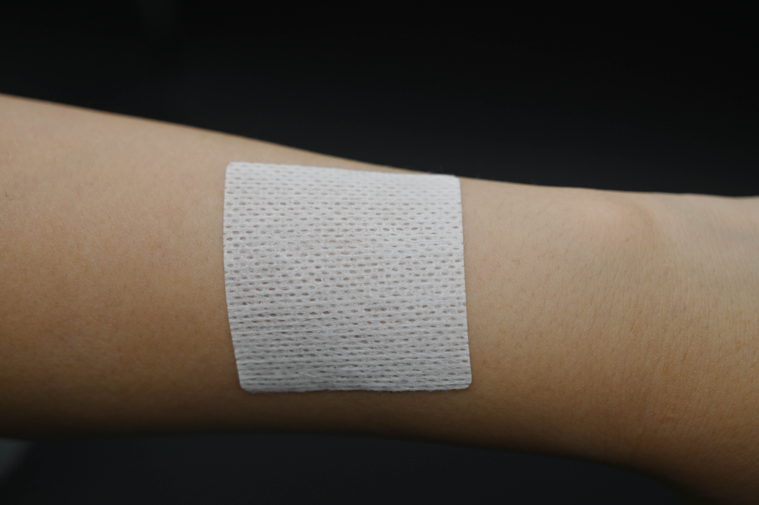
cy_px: 252
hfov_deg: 33.4
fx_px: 1264
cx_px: 380
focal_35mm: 60
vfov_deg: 22.6
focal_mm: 60
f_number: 5.6
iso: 200
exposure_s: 1/250
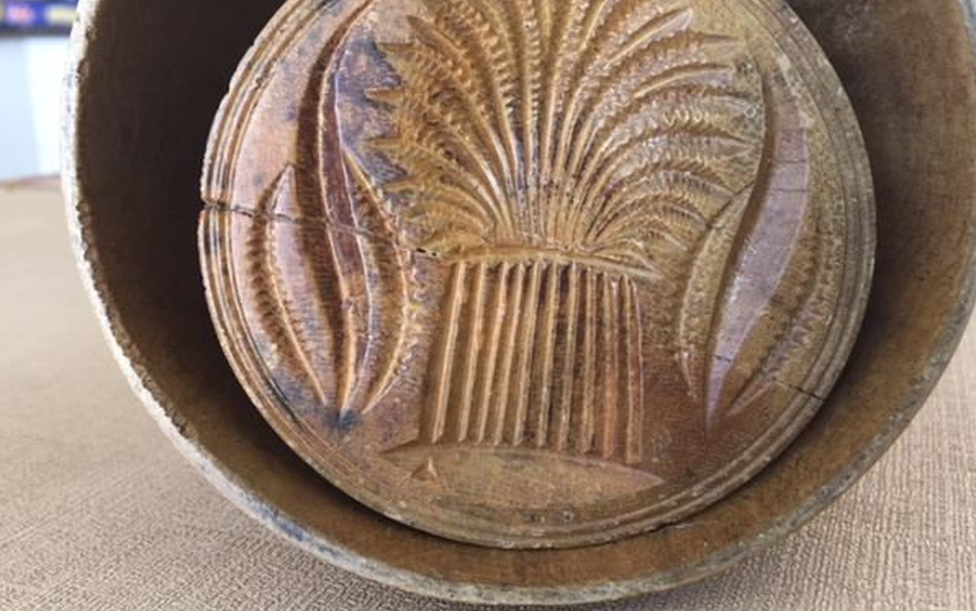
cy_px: 251
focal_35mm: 33
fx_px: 878
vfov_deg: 38.2
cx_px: 481
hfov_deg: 58.1
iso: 125
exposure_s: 1/30
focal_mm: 4.15
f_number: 2.2
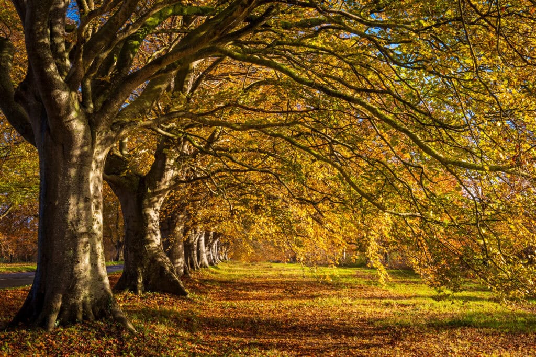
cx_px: 268
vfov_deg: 28.1
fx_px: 715
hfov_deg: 41.1
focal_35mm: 48
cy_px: 178
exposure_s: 1/30
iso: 100
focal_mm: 48
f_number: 14
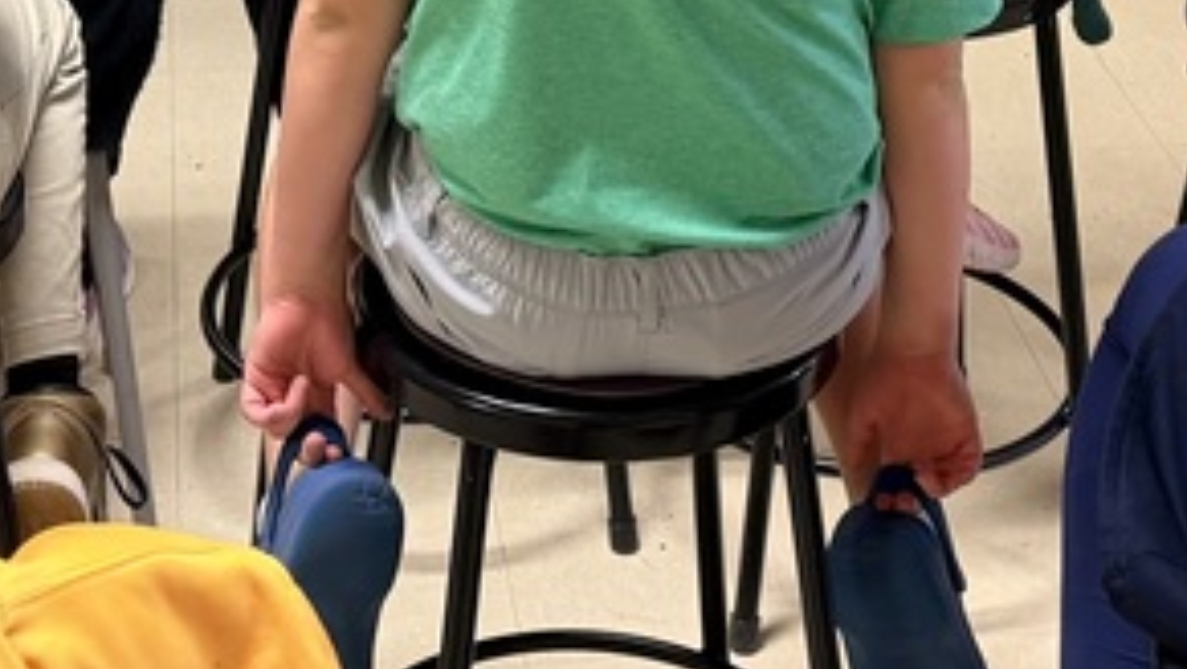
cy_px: -600
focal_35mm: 92
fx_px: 2897
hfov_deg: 23.2
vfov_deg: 12.0
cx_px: 579
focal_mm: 6.76
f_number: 1.78
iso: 160
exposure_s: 1/60
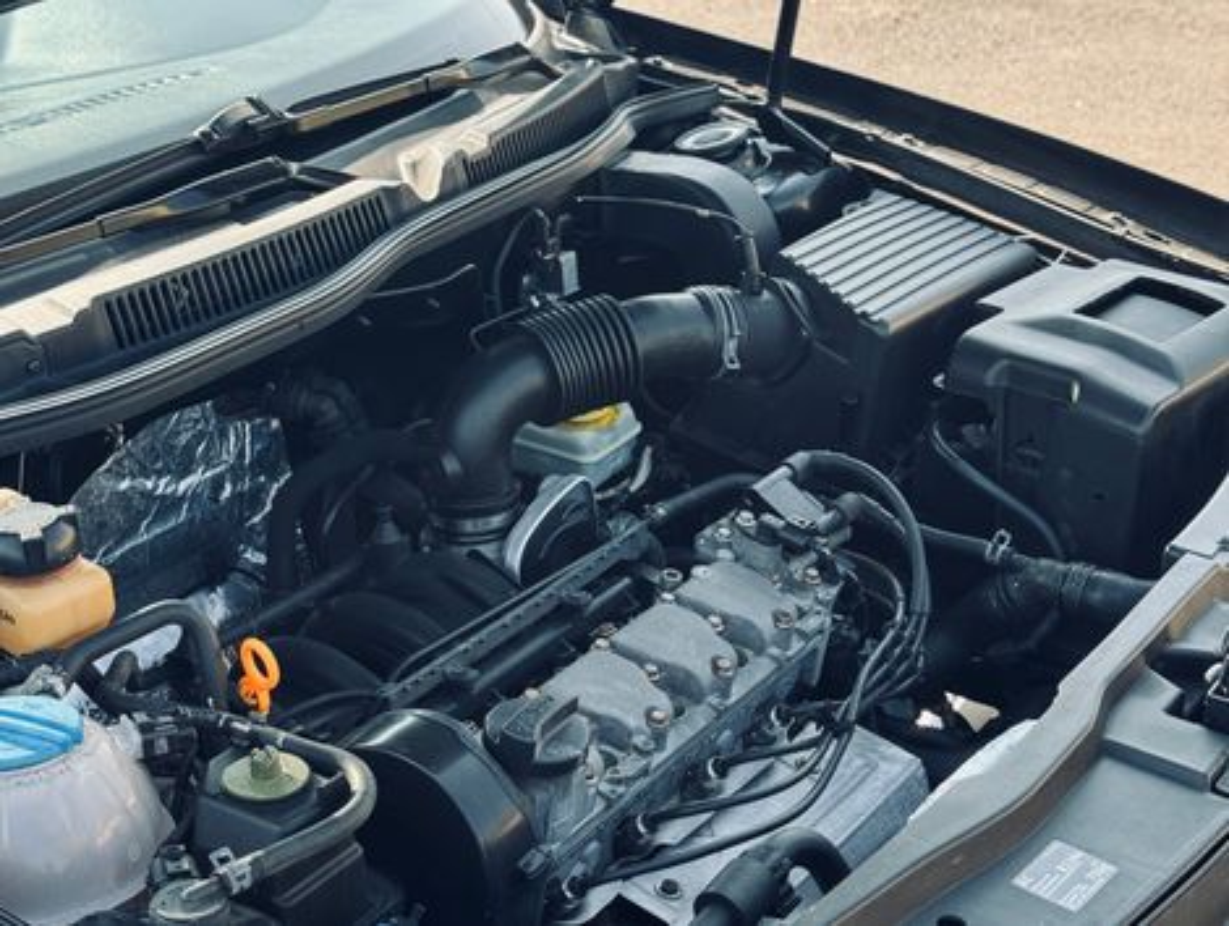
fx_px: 1707
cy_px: 463
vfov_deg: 30.3
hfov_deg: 39.6
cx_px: 614
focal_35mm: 48
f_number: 1.78
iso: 64
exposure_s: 1/228
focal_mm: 6.76
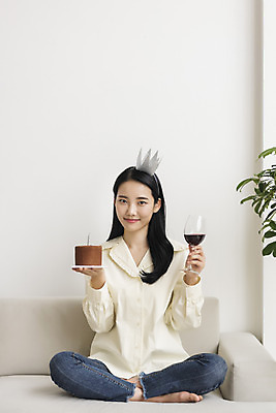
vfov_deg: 28.8
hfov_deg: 19.5
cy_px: 206
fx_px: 804
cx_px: 138
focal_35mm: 70
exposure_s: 1/200
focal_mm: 70
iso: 200
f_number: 3.5
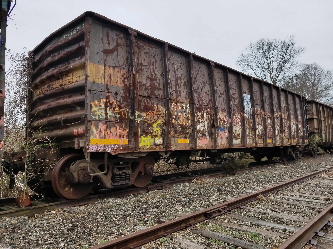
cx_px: 166
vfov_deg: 53.1
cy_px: 124
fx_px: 250
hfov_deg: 67.3
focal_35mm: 26
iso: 50
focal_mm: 4.25
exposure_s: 1/704
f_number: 1.7
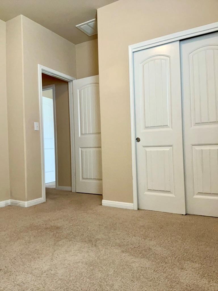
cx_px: 109
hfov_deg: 51.4
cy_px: 146
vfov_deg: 65.3
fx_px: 227
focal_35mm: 27
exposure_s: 1/100
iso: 125
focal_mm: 3
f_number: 1.8
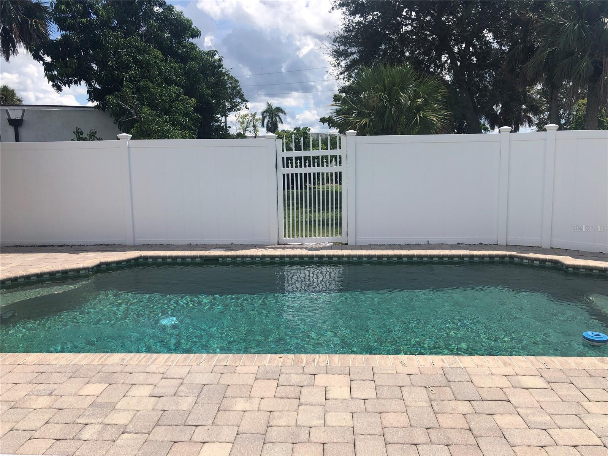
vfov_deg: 49.7
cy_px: 228
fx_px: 492
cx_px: 304
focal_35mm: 28
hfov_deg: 63.4
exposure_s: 1/2825
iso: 25
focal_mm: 4
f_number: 1.8
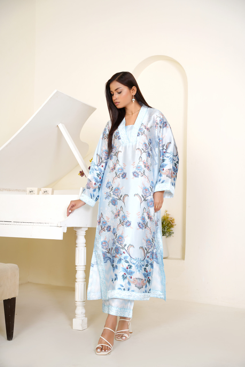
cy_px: 184
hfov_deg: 29.0
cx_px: 122
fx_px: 474
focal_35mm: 46
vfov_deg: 42.3
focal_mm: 46.5
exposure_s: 1/125
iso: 64
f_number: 3.5
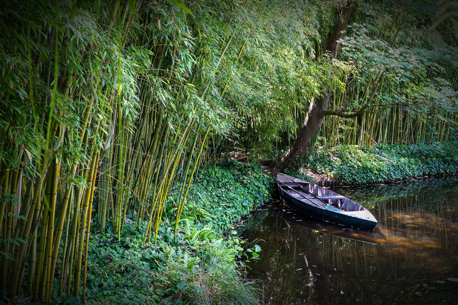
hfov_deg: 39.9
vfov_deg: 27.2
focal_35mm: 50
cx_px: 229
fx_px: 632
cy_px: 152
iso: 640
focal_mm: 33.1
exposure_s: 1/125
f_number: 5.6
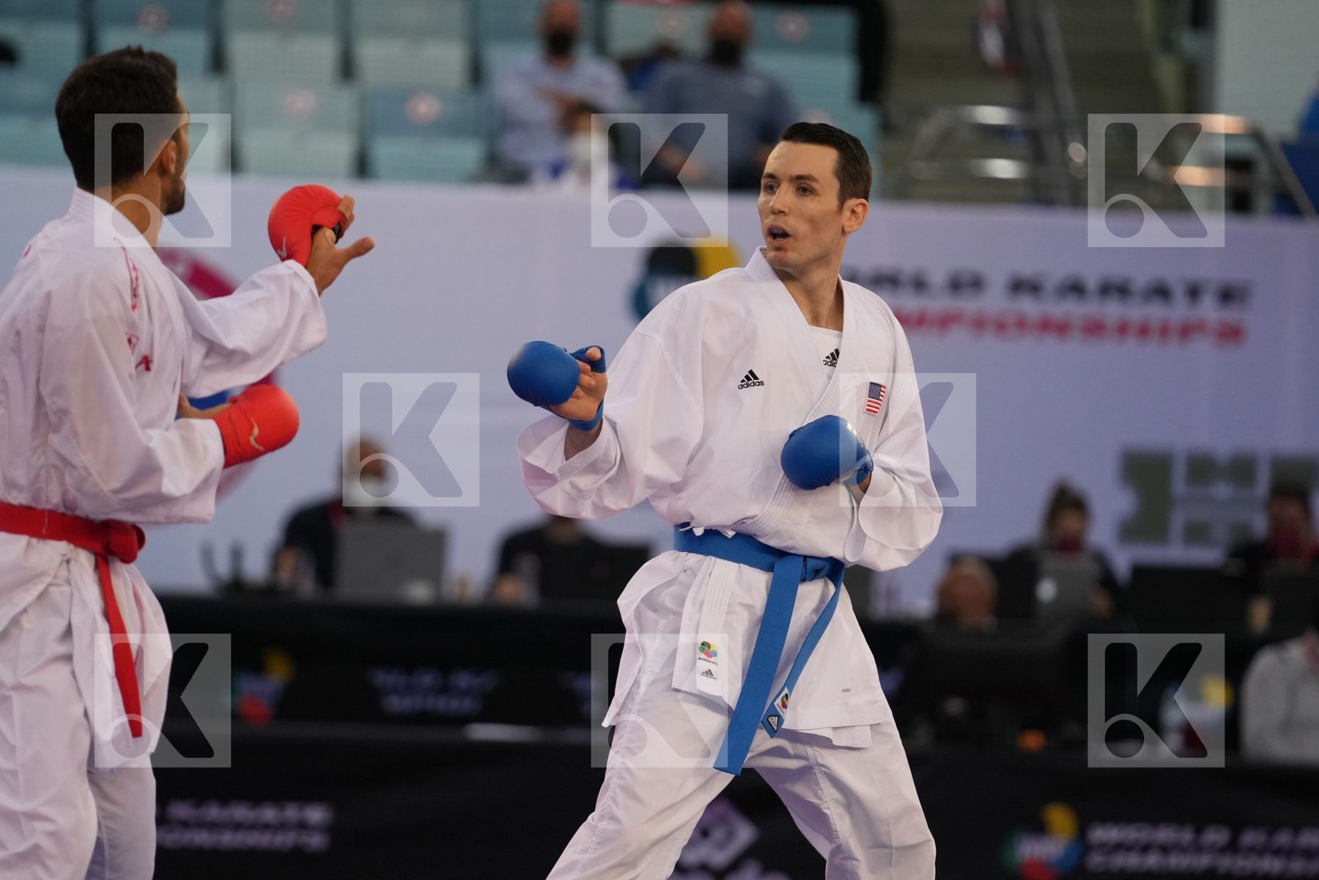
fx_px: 10991
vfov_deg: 4.6
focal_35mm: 300
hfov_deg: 6.9
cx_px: 660
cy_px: 440
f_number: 2.8
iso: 1600
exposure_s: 1/1000
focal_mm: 200
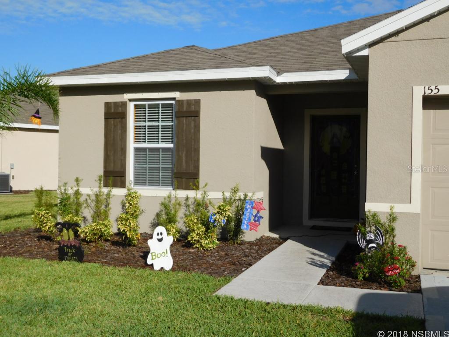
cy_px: 168
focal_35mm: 40
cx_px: 224
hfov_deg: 46.8
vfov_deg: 36.0
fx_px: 519
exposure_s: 1/500
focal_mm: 7.1
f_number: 7.8
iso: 125
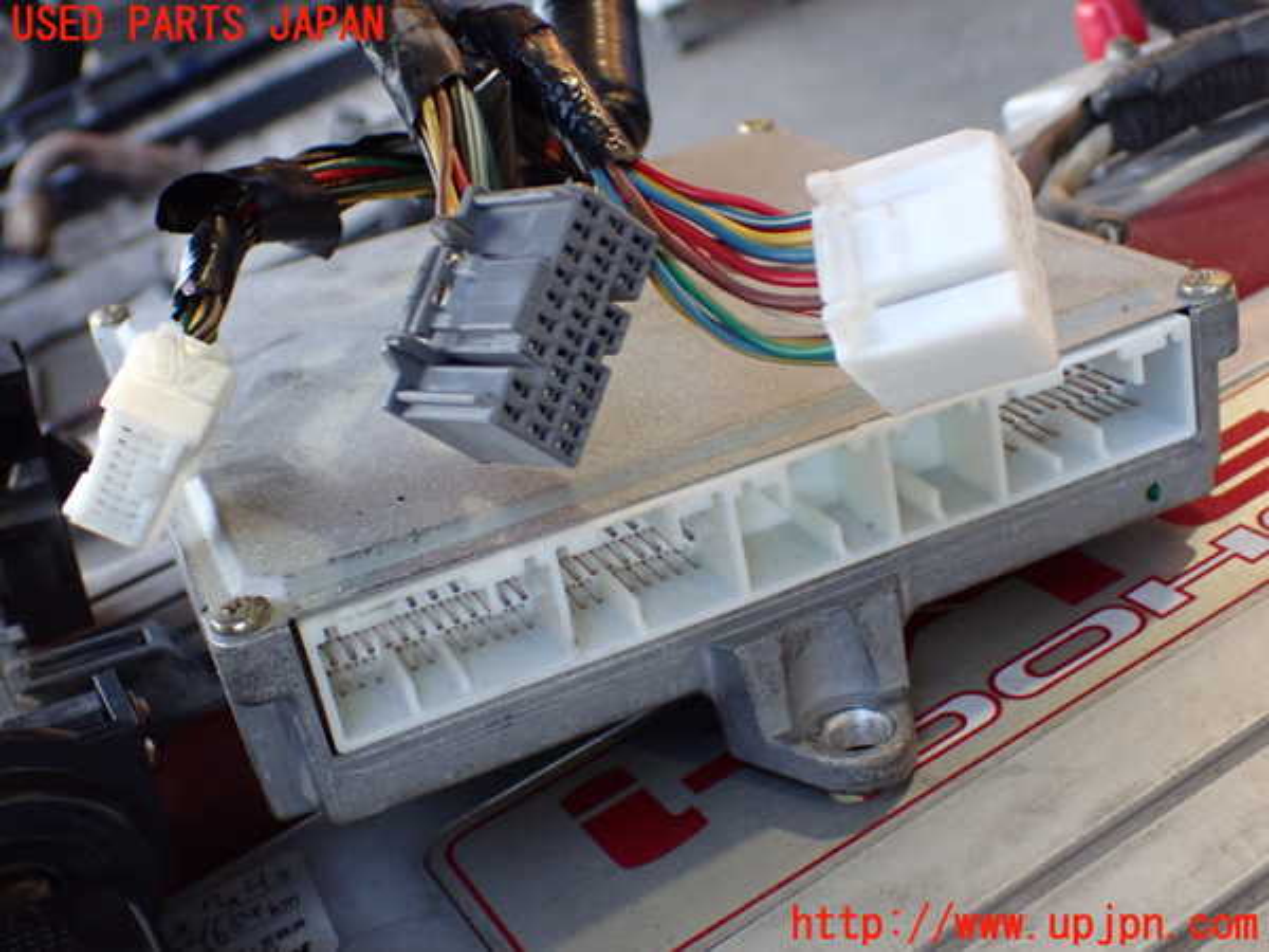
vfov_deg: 30.9
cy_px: 476
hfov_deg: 40.4
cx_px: 634
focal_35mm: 47
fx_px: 1723
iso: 800
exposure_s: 1/100
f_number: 3.1
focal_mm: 8.4
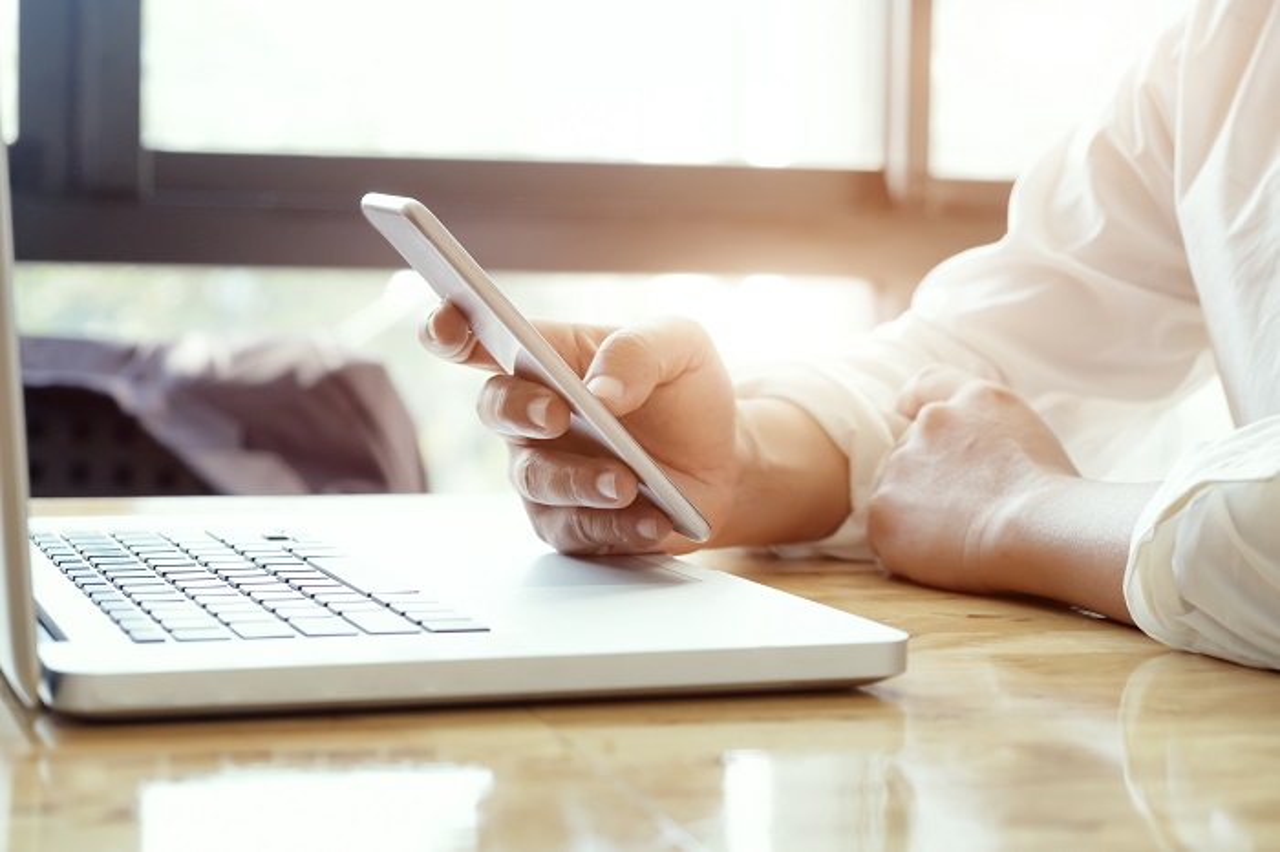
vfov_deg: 19.7
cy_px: 426
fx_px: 2452
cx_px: 640
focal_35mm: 69
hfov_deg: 29.3
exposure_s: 1/400
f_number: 4
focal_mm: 46.3
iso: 400
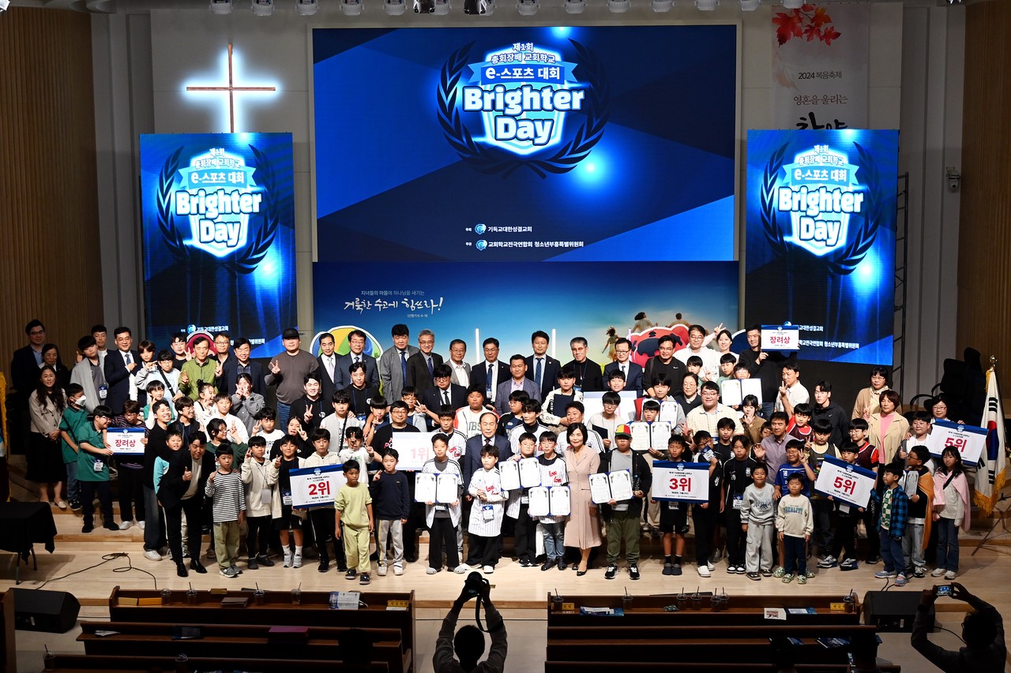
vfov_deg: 24.4
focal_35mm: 56
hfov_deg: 35.9
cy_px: 336
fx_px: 1558
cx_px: 506
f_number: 5.3
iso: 640
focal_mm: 37
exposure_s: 1/125
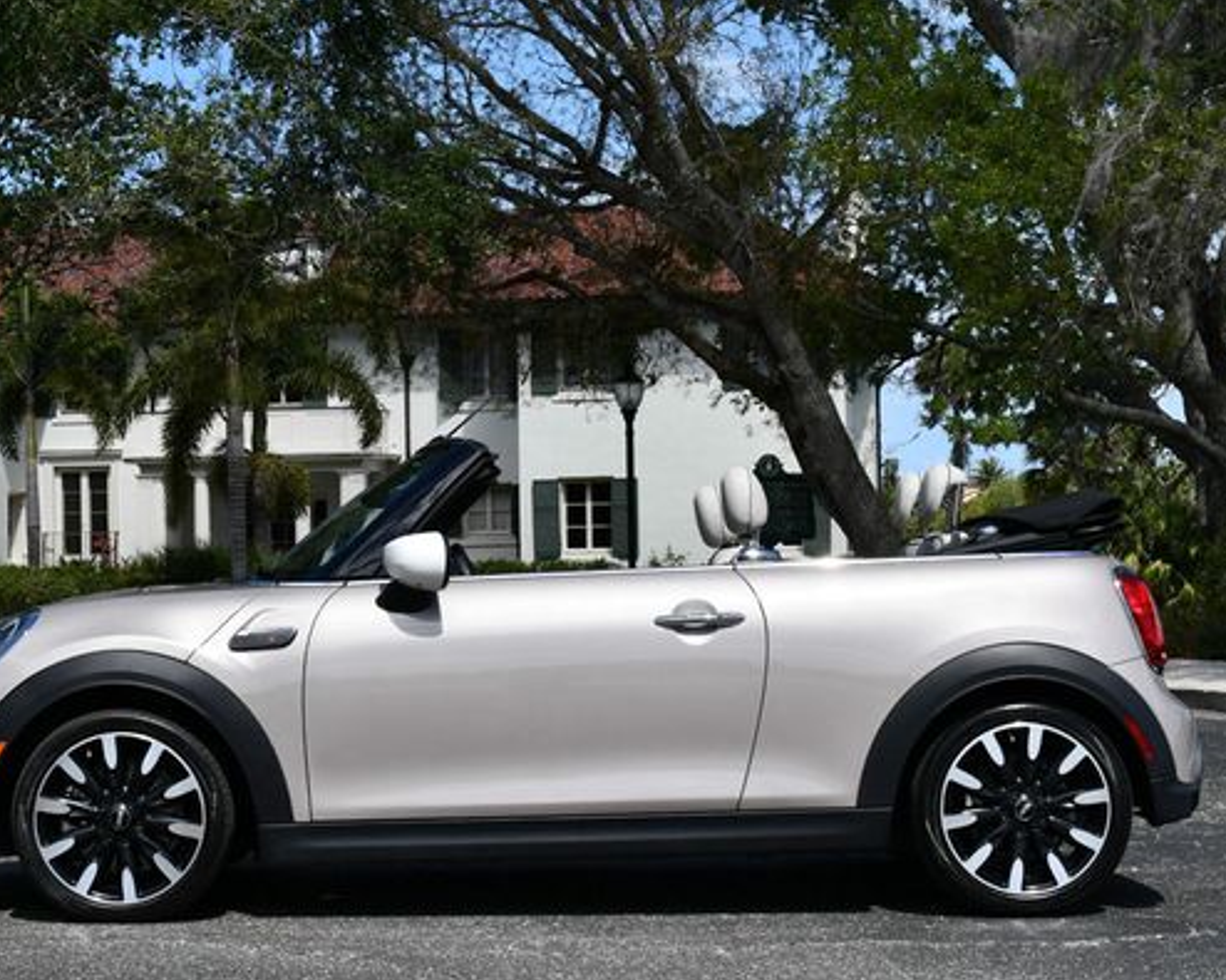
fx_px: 2648
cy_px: 521
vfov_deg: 21.0
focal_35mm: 73
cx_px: 529
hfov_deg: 26.0
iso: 100
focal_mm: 30
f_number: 8
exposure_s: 1/250
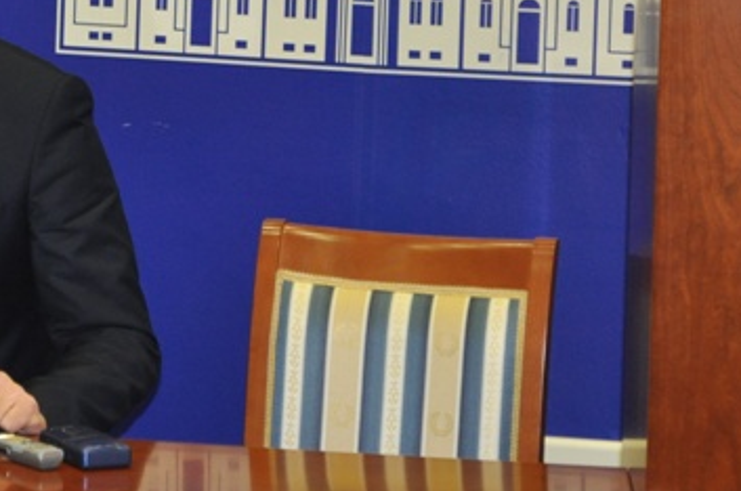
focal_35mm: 187
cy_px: 45
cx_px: -36
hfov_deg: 10.9
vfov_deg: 7.3
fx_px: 3845
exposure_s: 1/60
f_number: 5.6
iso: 800
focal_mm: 55
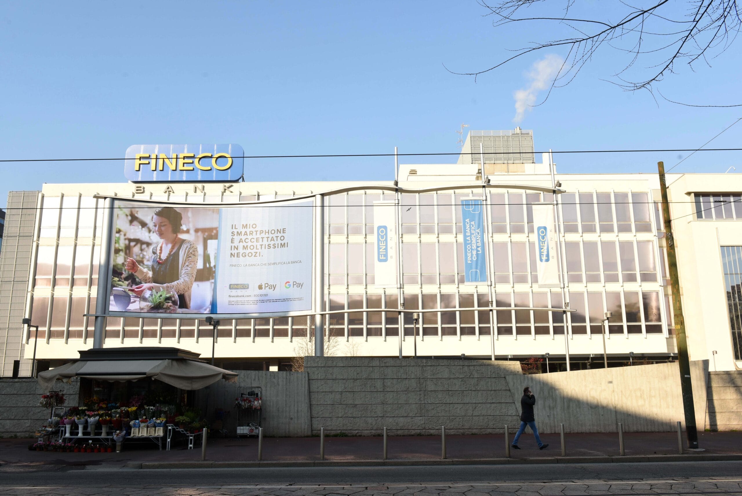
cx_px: 371
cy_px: 248
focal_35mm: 32
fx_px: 660
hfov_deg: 58.7
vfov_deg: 41.2
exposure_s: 1/320
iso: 400
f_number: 10
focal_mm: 32
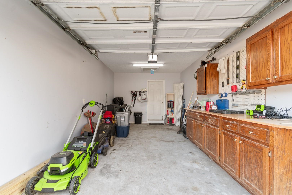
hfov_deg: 100.4
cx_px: 146
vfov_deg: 77.3
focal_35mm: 15
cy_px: 98
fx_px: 122
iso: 100
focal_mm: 10
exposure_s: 1/6
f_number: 4.5
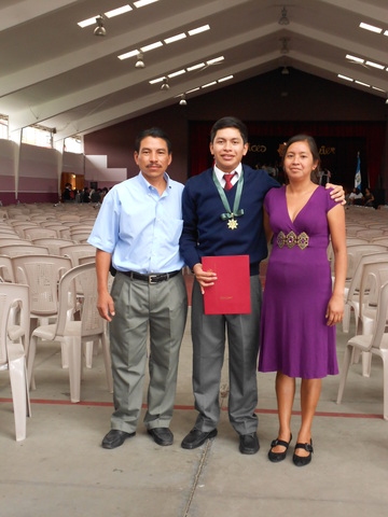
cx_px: 194
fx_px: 732
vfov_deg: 38.9
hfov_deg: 29.7
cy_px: 258
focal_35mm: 49
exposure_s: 1/60
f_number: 4.5
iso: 200
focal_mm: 8.8
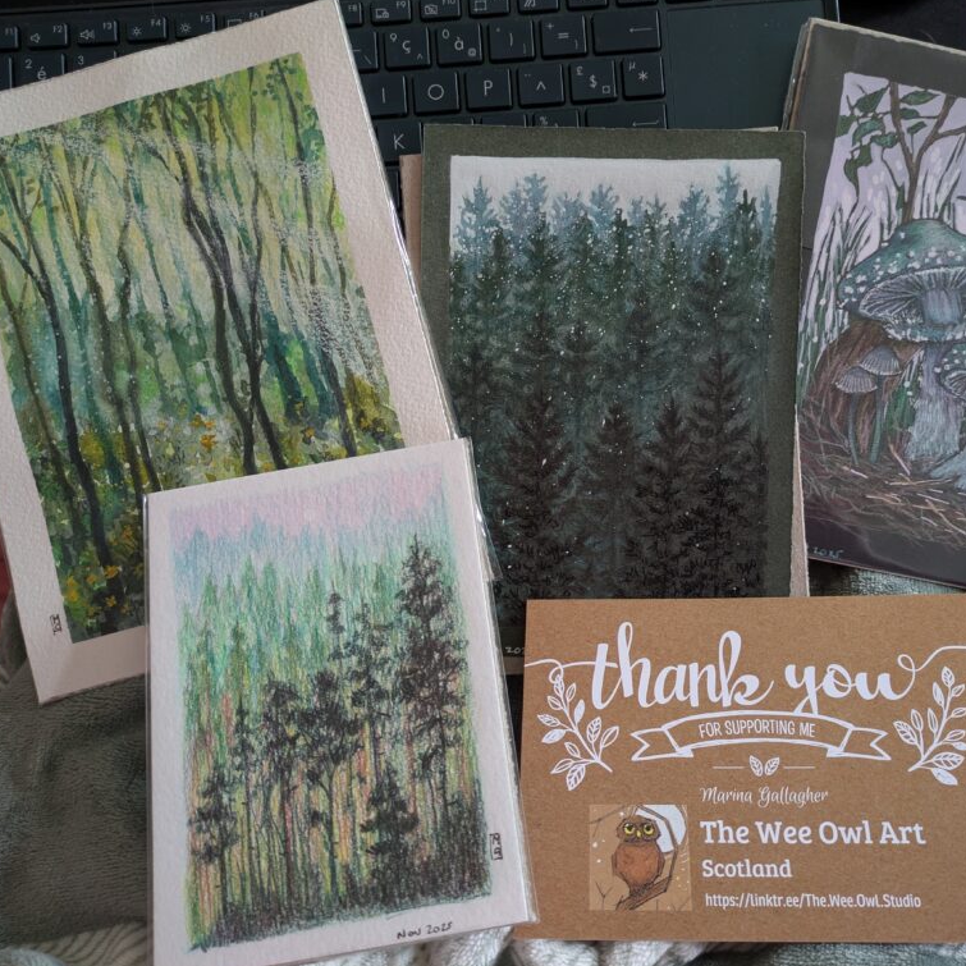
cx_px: 585
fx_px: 947
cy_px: 484
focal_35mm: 30
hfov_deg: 53.6
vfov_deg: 54.0
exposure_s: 1/25
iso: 344
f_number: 1.89
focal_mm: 5.43
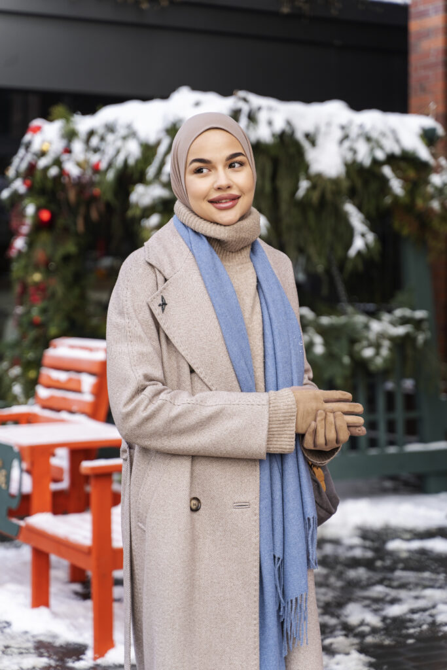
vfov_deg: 27.0
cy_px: 335
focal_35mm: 75
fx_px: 1396
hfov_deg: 18.2
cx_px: 224
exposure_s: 1/320
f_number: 2.8
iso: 160
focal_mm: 75
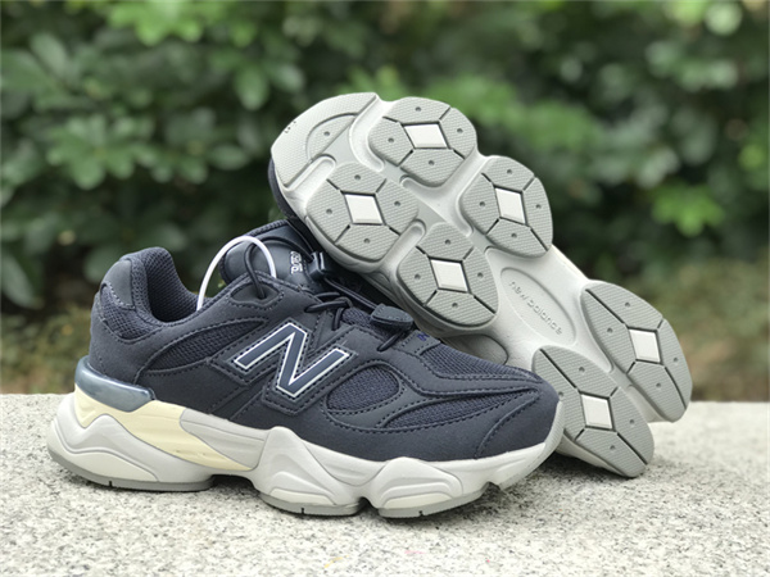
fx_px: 1268
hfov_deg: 33.8
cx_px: 385
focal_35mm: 57
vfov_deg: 25.7
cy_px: 288
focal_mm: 6.6
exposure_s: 1/135
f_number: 2.8
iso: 20
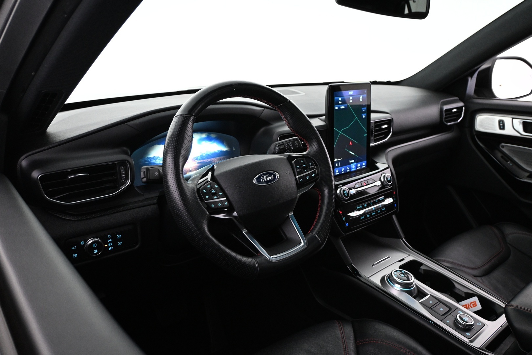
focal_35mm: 29
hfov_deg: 63.2
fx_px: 432
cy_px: 178
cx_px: 266
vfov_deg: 44.6
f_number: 3.8
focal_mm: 19.5
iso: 1600
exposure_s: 1/25
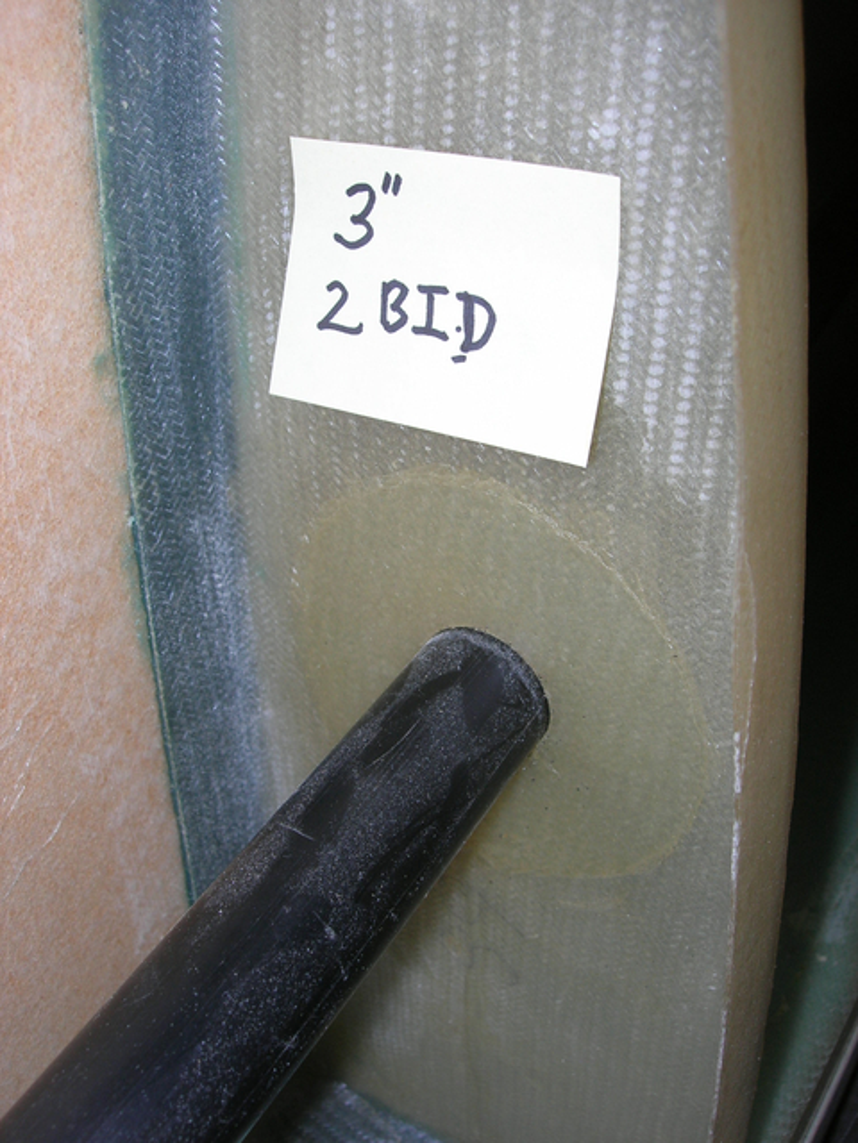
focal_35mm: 38
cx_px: 429
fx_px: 1256
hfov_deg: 37.7
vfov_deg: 49.0
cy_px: 572
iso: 64
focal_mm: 7.8
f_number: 4.8
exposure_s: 1/60.1
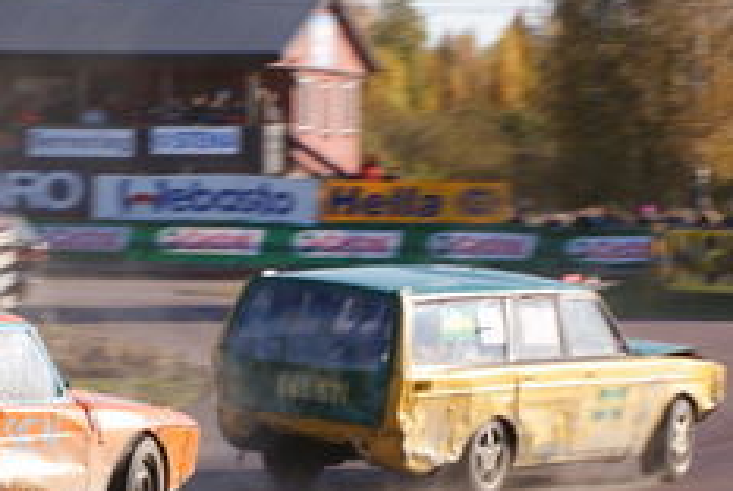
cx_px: 98
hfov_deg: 8.3
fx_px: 5035
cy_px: 255
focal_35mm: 247
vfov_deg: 5.6
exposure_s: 1/160
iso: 100
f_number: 9
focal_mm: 60
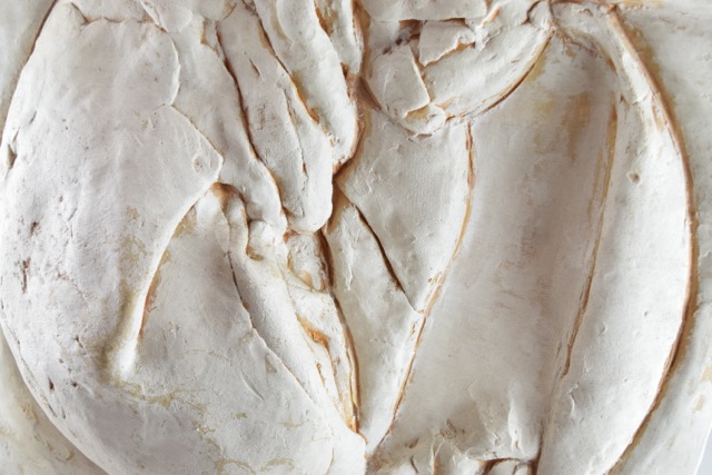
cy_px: 238
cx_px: 356
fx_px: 860
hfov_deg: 45.0
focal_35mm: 44
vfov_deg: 30.9
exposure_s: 1/125
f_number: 5
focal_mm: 29
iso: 800
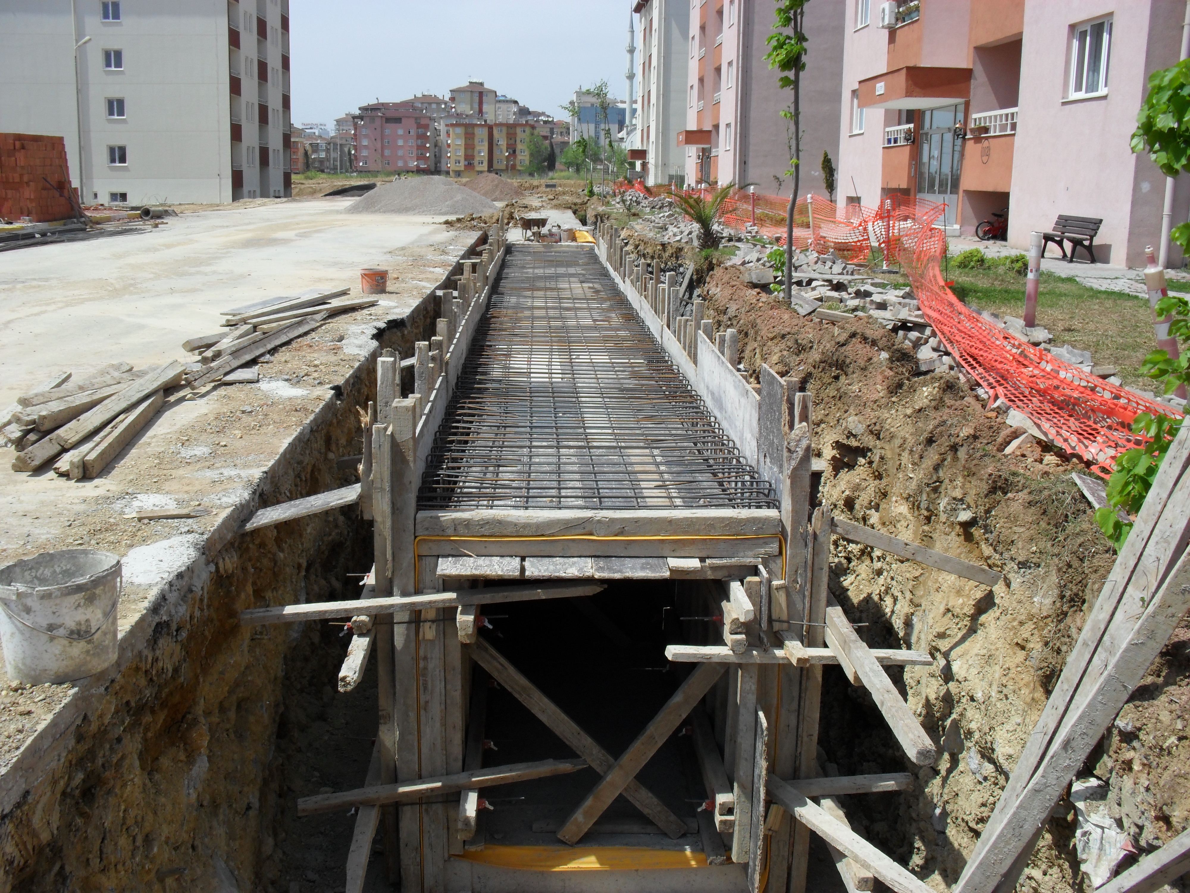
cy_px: 446
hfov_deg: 52.6
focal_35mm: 35
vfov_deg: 40.7
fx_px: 1203
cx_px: 595
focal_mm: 6.3
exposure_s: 1/250
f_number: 8.4
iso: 100
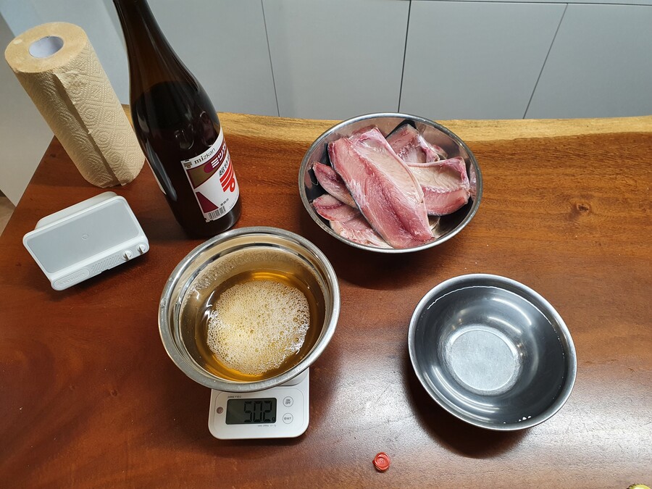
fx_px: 490
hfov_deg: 67.3
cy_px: 244
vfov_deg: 53.1
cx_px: 326
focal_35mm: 26
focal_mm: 4.32
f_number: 2.4
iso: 200
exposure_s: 1/40
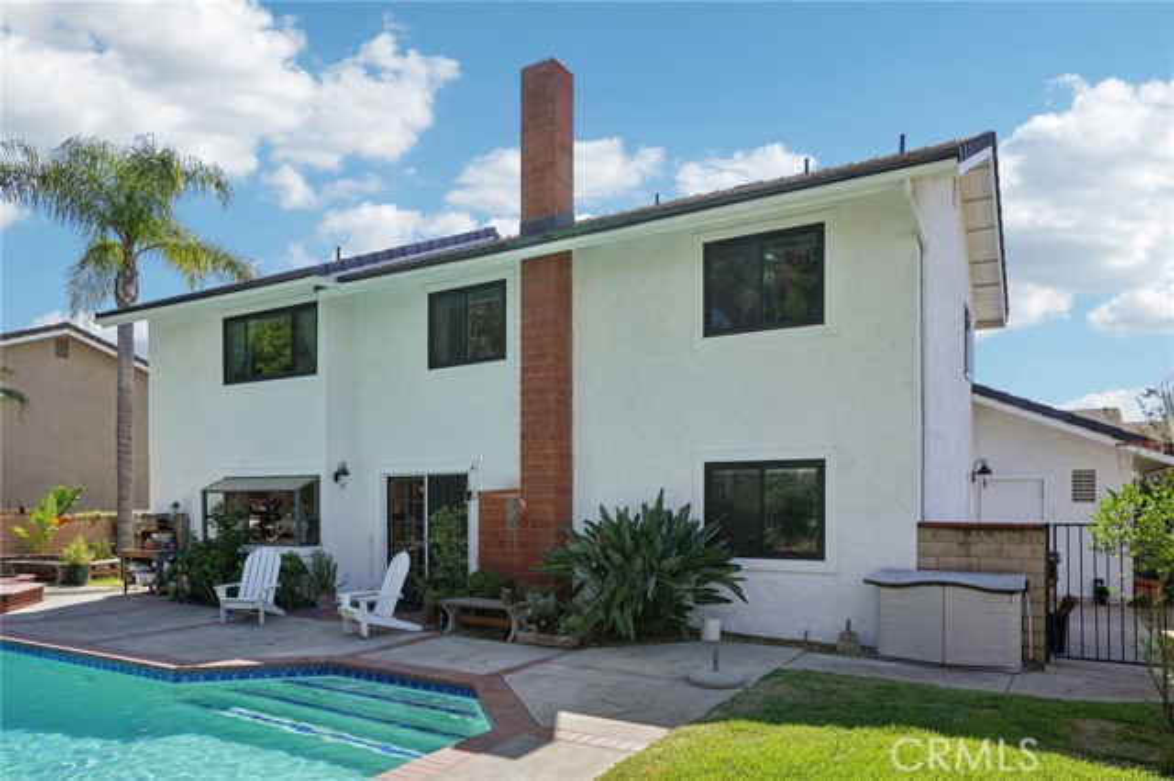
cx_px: 587
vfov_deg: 55.1
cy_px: 390
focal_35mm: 23
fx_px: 750
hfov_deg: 76.1
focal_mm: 23
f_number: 8
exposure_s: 1/500
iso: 125
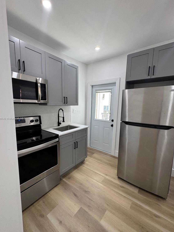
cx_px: 85
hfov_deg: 81.7
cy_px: 119
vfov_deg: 98.2
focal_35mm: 15
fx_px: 101
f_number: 2.2
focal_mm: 2.22
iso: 125
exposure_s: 1/120
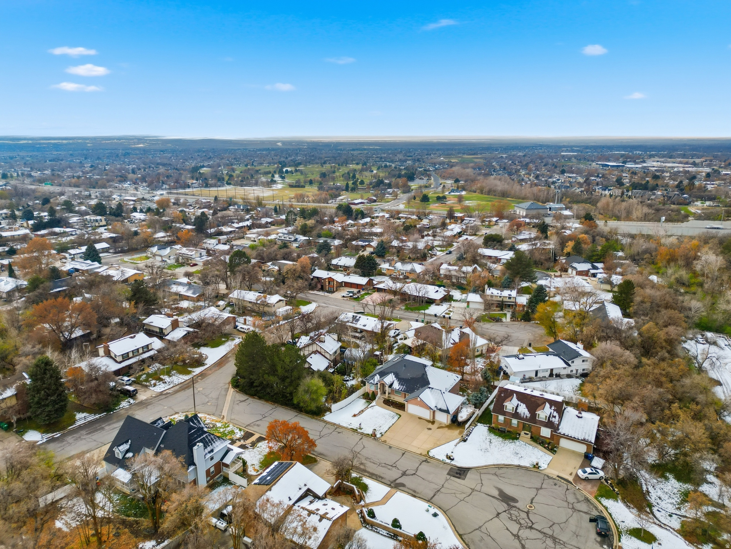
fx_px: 507
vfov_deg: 56.8
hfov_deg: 71.6
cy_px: 274
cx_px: 366
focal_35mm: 24
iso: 150
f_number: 1.7
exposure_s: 1/2500
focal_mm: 6.7
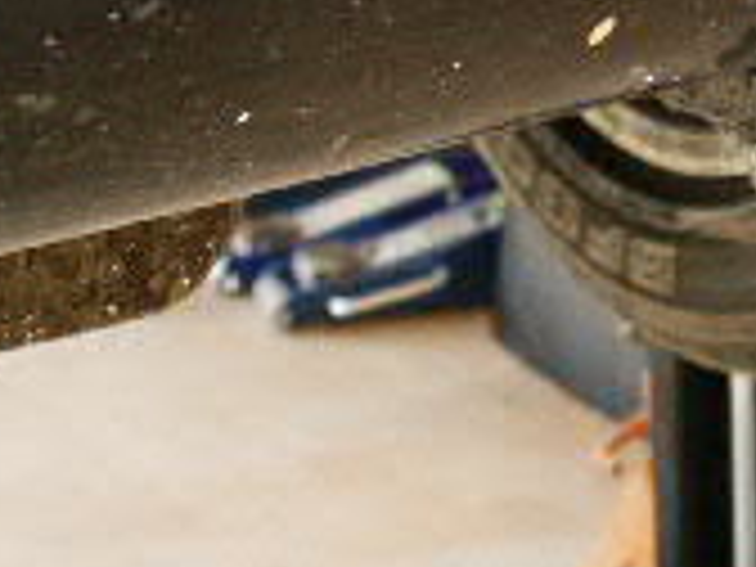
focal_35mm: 133
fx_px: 2905
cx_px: 1080
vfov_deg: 11.1
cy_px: 243
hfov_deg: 14.0
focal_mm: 7.18
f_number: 3
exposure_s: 1/45
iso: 200
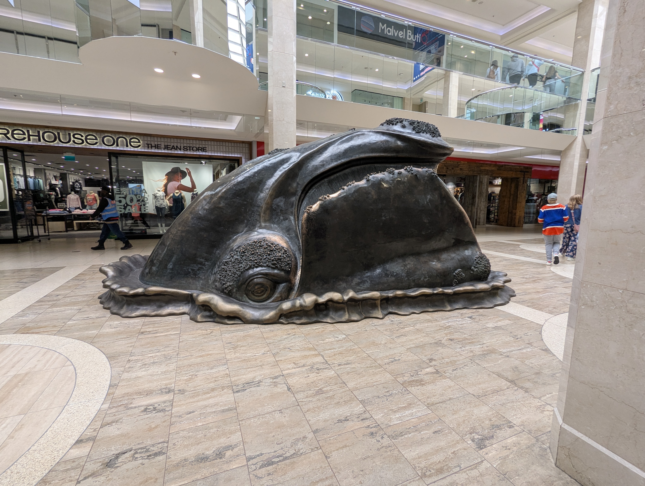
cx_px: 322
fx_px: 299
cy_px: 243
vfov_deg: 78.2
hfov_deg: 94.4
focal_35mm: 16
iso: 43
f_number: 2.2
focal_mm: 2.35
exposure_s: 1/72.6
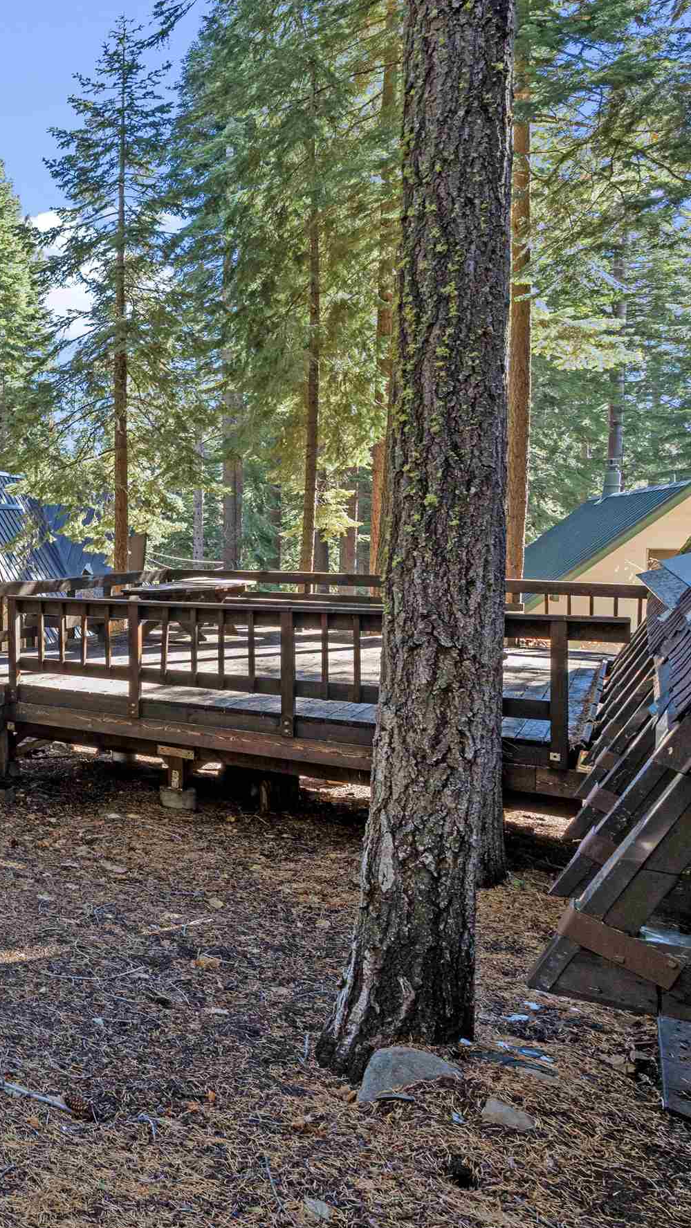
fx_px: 944
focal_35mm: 29
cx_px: -272
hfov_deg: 29.5
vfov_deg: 65.9
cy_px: 559
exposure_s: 1/100
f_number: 8
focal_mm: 16
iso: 500
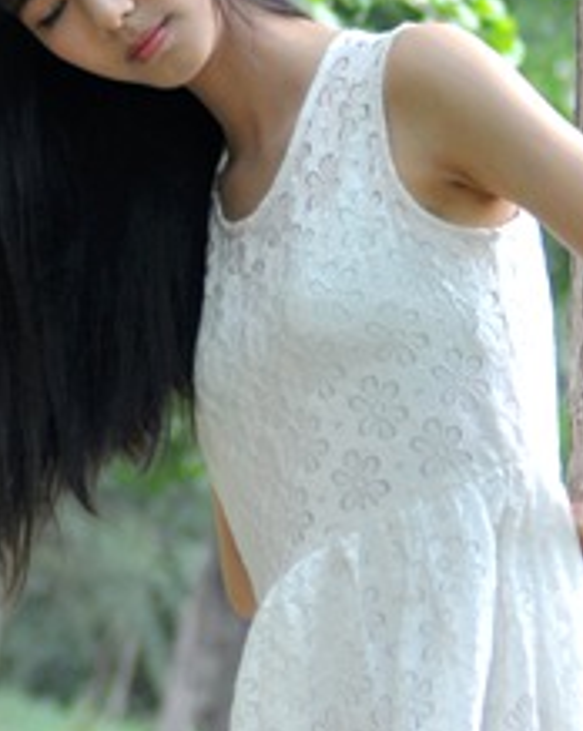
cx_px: 129
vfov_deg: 5.0
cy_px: 912
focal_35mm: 387
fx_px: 8353
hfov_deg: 4.0
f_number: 4
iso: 400
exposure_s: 1/100
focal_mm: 75
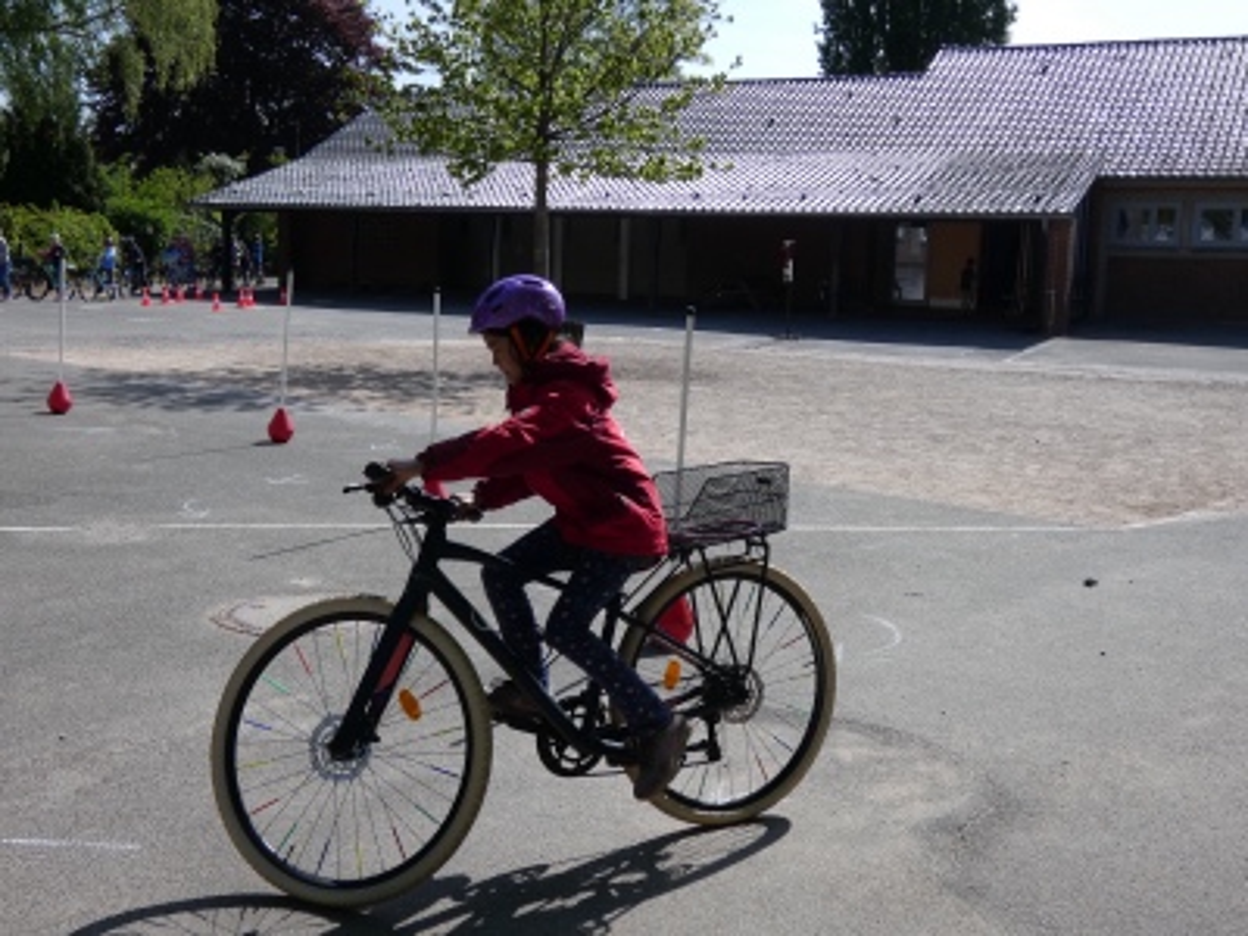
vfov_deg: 35.1
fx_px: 1478
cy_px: 468
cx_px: 624
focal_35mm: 41
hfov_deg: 45.8
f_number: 3.6
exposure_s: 1/1000
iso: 80
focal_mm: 7.3
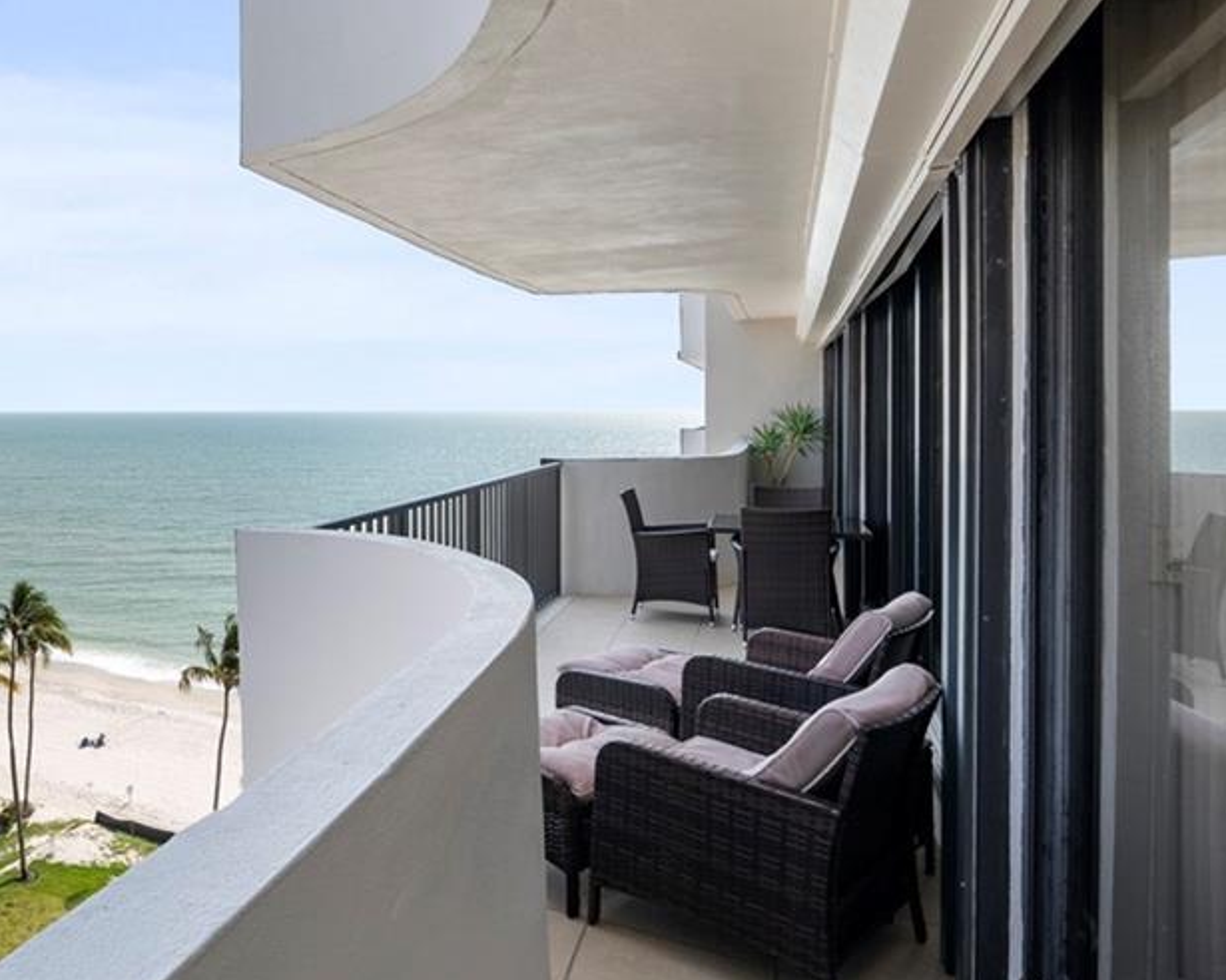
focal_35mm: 25
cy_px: 409
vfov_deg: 56.5
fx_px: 907
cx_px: 221
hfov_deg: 61.6
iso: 100
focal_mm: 16
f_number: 9
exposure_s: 1/60
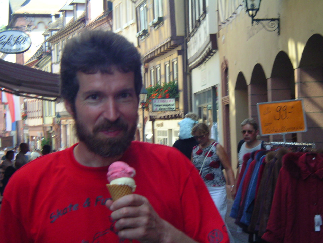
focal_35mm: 104
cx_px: 162
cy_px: 122
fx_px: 970
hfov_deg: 18.9
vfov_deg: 14.2
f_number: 3.9
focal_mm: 16
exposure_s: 1/125
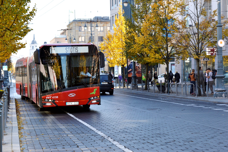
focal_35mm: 69
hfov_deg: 29.3
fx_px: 437
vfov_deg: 19.7
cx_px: 114
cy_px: 76
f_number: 8
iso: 200
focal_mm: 46
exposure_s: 1/200
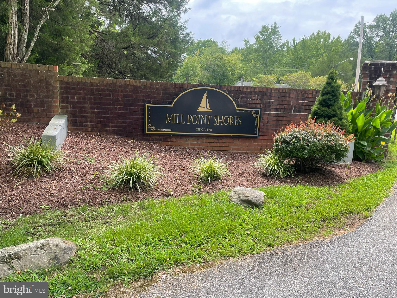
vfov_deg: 53.1
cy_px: 149
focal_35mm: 26
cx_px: 198
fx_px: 298
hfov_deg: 67.3
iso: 32
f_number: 1.6
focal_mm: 4.2
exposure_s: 1/997
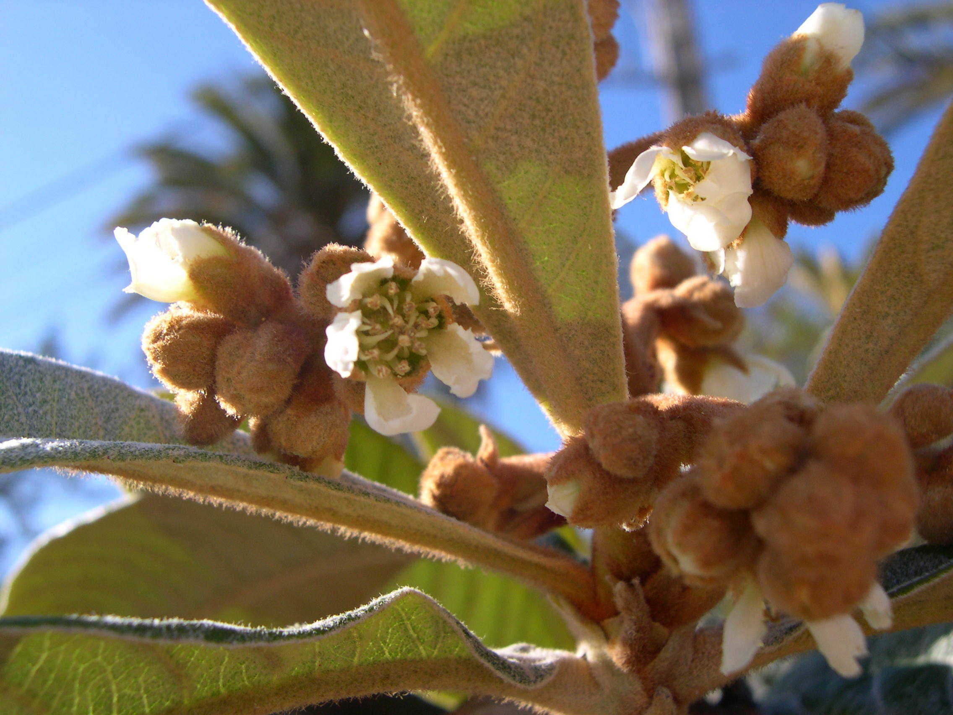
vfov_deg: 37.7
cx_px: 476
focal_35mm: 38
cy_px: 358
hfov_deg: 49.0
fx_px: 1046
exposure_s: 1/115
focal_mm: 8
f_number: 7.6
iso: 100
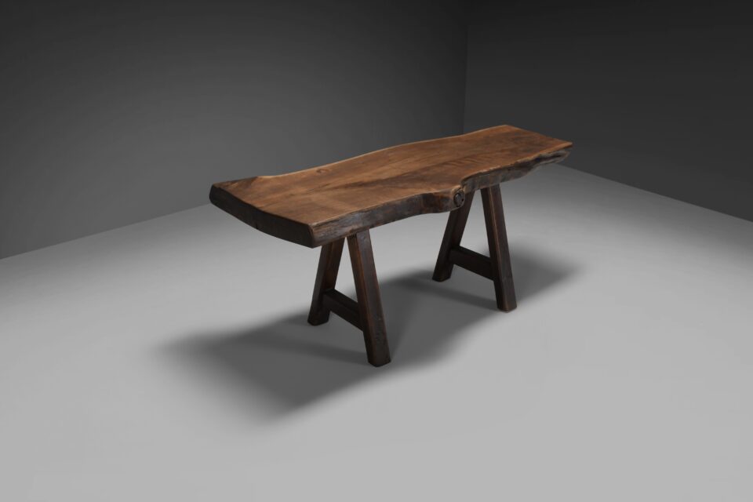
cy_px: 251
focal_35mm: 40
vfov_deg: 33.4
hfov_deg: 48.5
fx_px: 837
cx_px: 376
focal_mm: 27
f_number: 9
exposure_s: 1/250
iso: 800
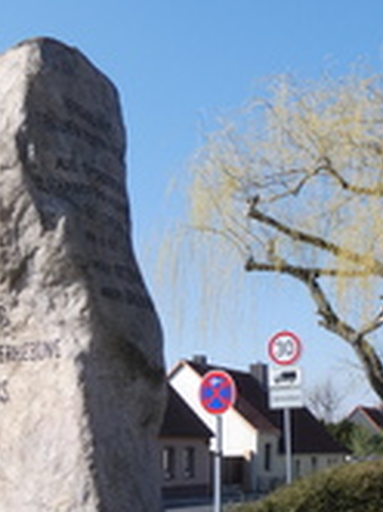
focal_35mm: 58
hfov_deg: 25.2
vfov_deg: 32.3
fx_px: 858
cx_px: 207
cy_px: 419
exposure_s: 1/1000
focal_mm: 3.6
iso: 80
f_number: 2.8
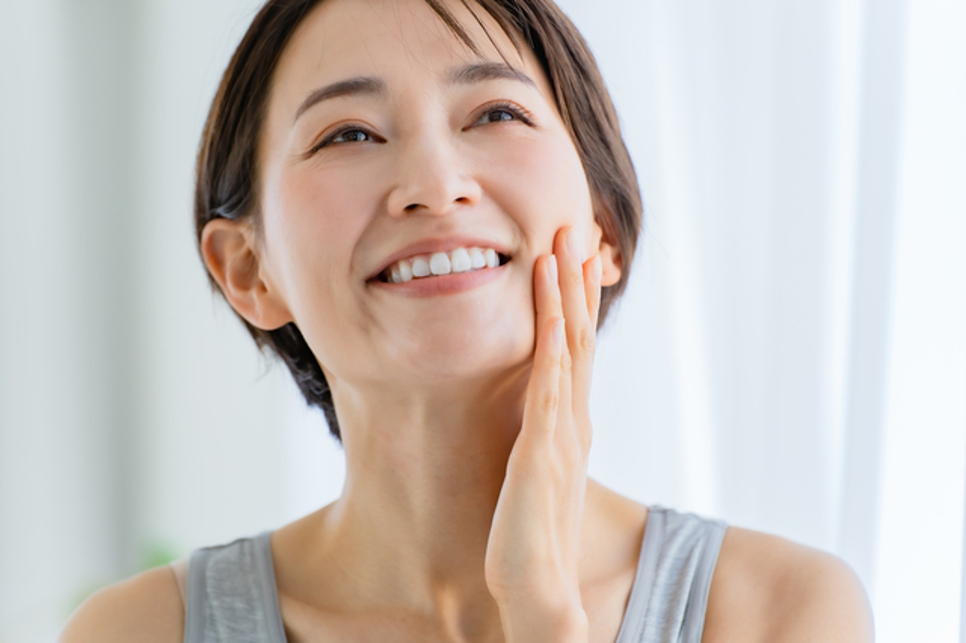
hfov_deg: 11.4
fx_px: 4827
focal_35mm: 180
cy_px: 322
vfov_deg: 7.6
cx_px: 483
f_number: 4
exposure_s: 1/200
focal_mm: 180
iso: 400
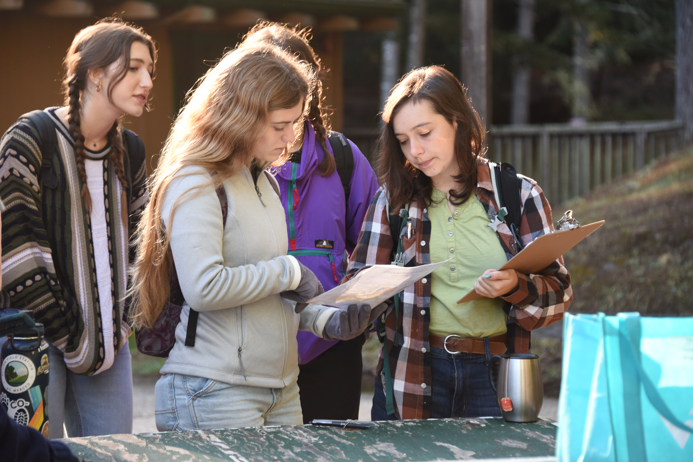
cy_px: 231
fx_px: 2600
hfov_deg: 15.2
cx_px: 346
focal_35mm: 135
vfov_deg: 10.2
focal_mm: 135
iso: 1100
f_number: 5.6
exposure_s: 1/250
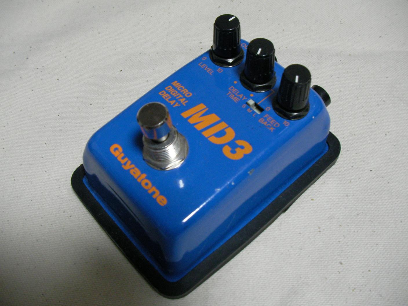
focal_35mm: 38
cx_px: 204
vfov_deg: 37.7
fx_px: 448
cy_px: 153
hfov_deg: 49.0
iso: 200
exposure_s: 1/7.7
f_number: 3.5
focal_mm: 6.3
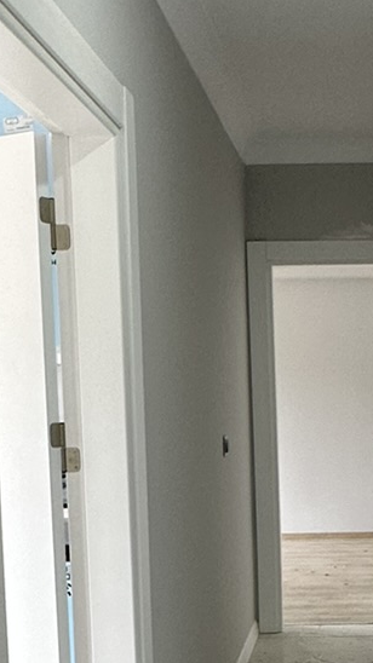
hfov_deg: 20.4
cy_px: 482
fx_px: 1003
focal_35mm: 57
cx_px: 372
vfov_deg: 35.9
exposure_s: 1/101
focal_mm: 2.22
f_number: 2.2
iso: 125
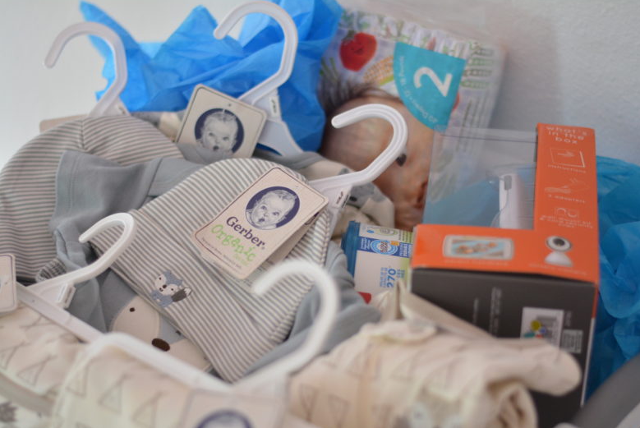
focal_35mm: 77
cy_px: 217
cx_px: 328
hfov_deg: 26.3
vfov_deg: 17.8
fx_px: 1370
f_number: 1.8
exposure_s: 1/250
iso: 1000
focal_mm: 50
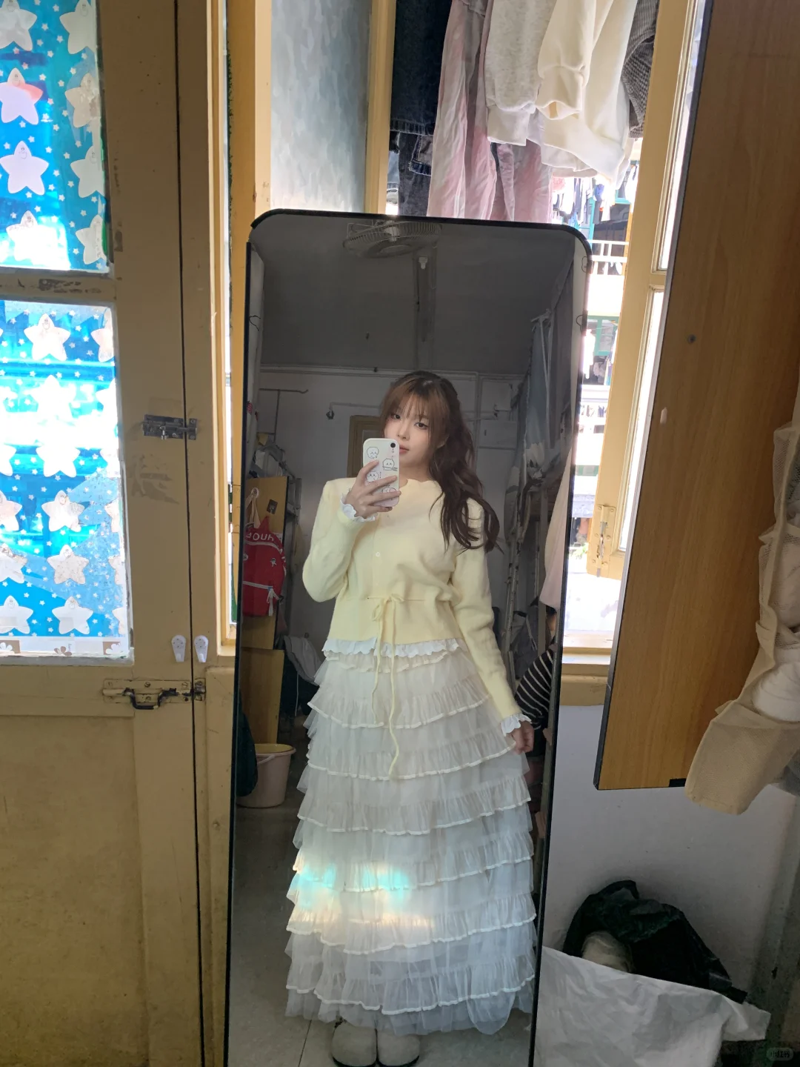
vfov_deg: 67.3
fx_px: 801
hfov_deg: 53.1
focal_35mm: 26
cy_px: 534
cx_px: 400
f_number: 1.8
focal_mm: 4.25
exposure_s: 1/60
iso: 250
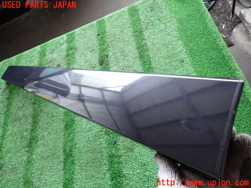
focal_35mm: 25
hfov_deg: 69.4
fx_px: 181
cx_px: 126
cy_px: 94
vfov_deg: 54.9
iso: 125
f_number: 2
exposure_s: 1/60
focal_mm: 4.5
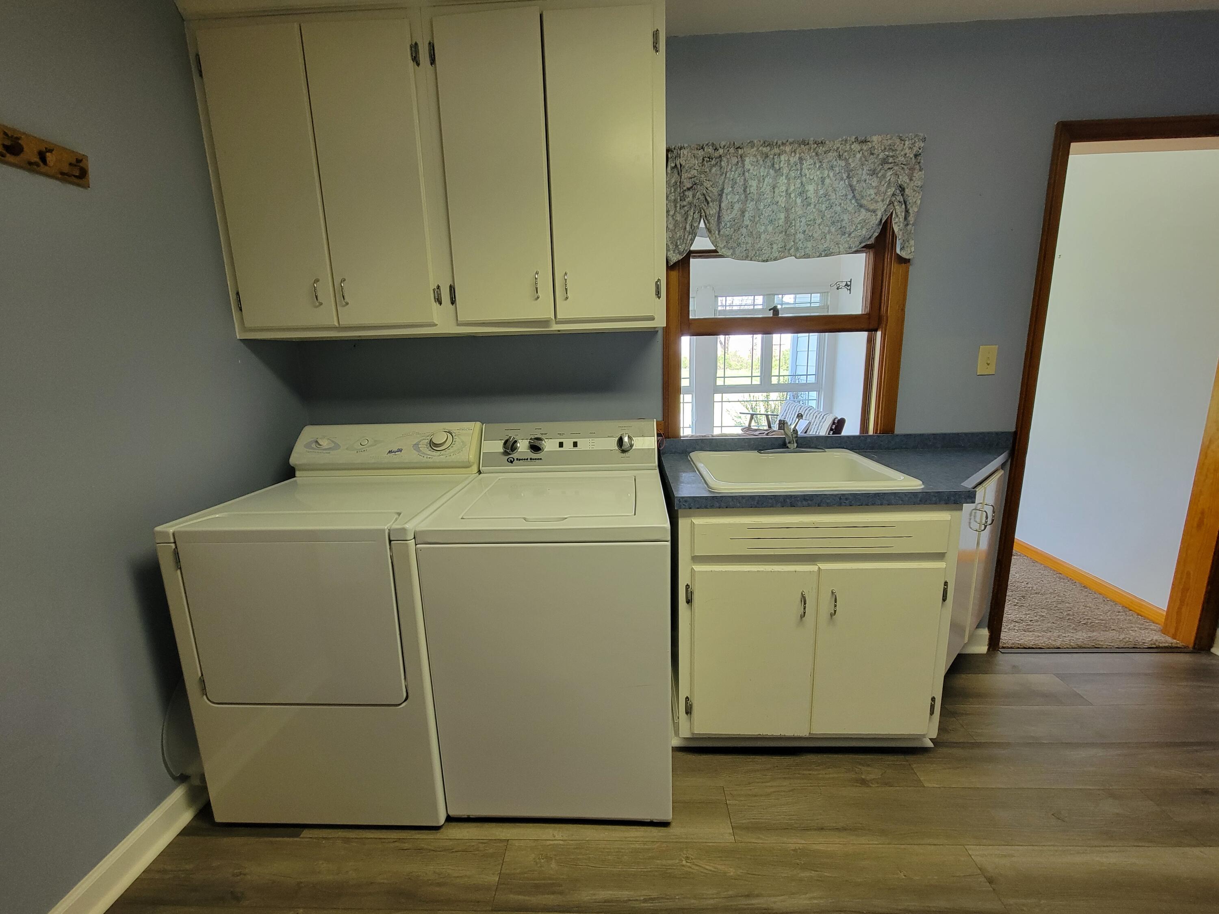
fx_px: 458
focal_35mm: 13
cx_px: 610
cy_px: 457
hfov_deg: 106.2
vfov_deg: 89.9
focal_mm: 2.2
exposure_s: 1/60
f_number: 2.2
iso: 250
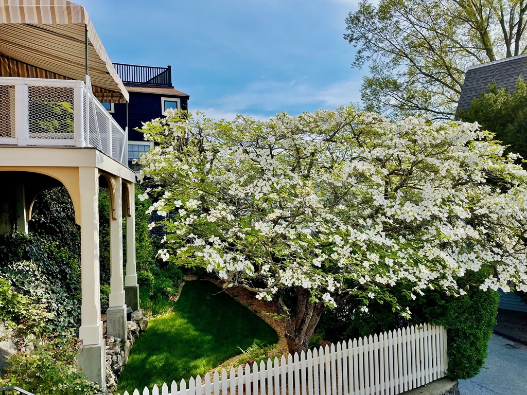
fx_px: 396
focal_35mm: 26
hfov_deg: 67.3
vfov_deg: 53.1
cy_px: 198
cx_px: 264
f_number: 1.6
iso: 32
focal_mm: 4.2
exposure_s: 1/3125
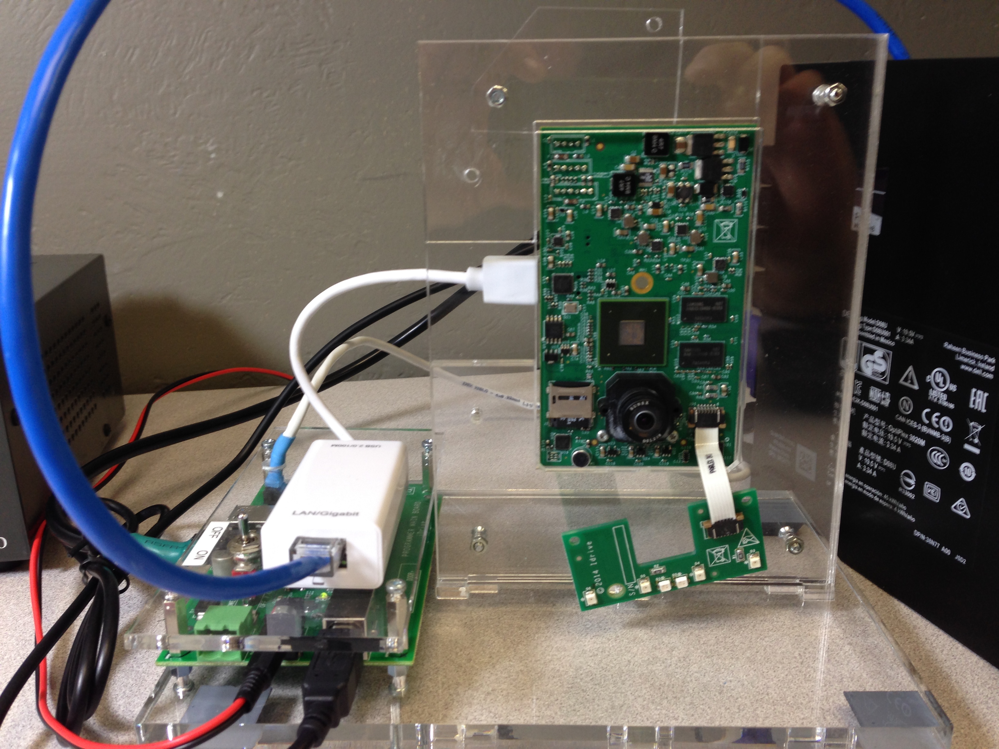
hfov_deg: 55.4
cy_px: 374
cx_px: 500
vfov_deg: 42.9
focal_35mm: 33
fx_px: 952
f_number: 2.4
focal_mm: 4.12
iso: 50
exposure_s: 1/20
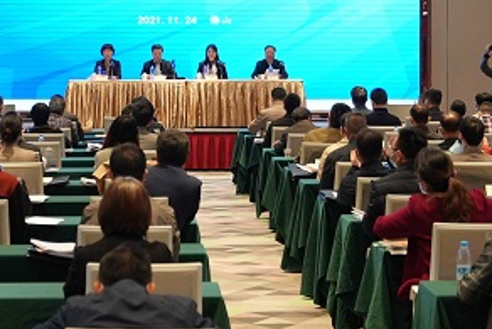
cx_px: 226
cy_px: 86
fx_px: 1463
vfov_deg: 12.8
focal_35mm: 107
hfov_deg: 19.1
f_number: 2.8
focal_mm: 39
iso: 1250
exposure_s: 1/200
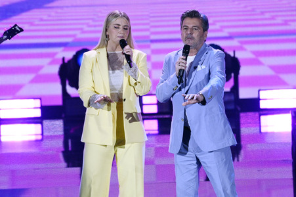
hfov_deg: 5.3
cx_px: 148
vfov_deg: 3.5
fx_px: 3204
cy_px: 98
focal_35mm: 390
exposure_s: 1/250
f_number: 5.6
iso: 4000
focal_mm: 390
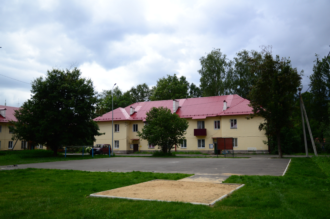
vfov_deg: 39.9
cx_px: 165
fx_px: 302
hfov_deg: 57.3
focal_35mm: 33
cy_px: 110
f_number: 3.2
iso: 200
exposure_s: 1/1600
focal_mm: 22
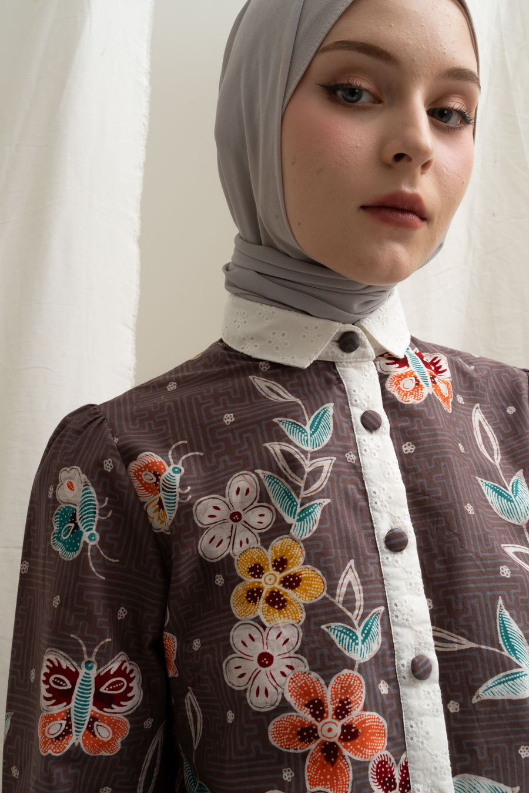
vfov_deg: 47.4
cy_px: 396
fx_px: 904
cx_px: 264
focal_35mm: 41
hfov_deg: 32.6
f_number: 16
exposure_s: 1/160
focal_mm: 41
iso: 100
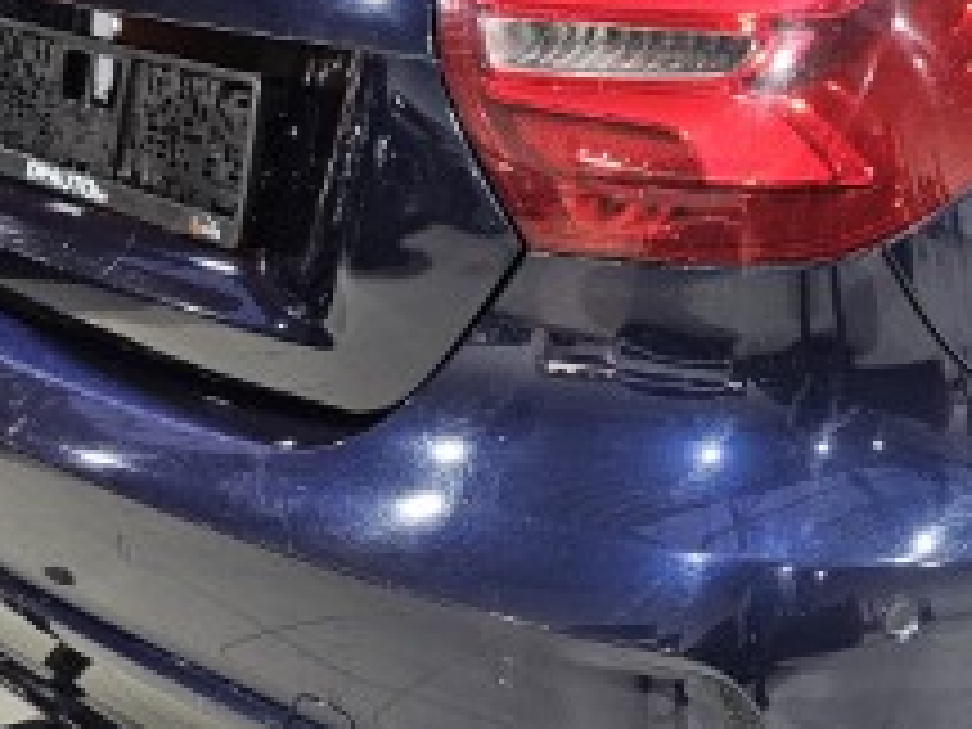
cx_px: 981
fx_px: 1909
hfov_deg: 26.9
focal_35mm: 68
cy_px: 292
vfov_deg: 21.6
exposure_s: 1/100
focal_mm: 6.3
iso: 250
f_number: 1.7
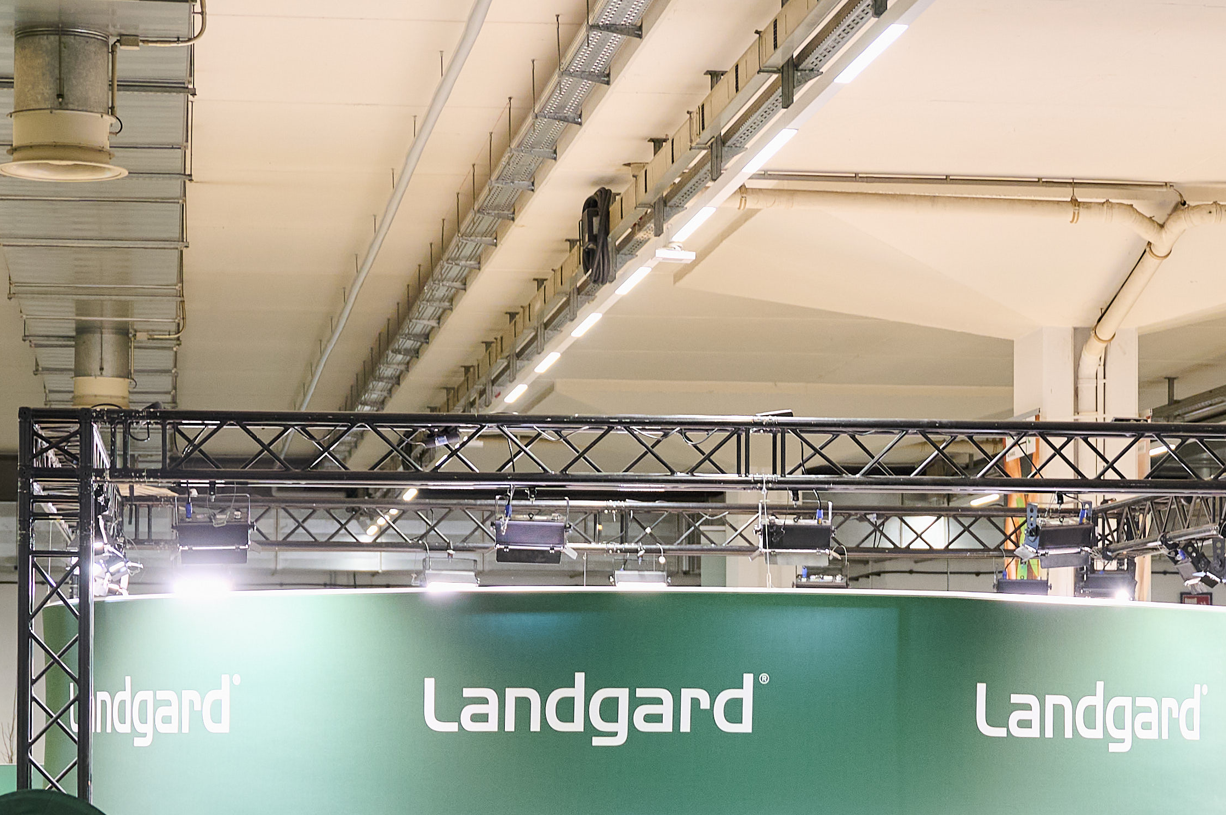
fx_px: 3607
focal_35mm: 106
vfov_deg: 12.5
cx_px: 812
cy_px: 1040
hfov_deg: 19.2
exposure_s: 1/80
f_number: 2.8
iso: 500
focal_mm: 40
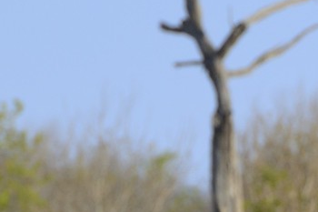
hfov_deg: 1.6
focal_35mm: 1281
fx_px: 11310
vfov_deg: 1.1
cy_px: 432
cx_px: 712
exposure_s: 1/400
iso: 400
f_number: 9
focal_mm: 280
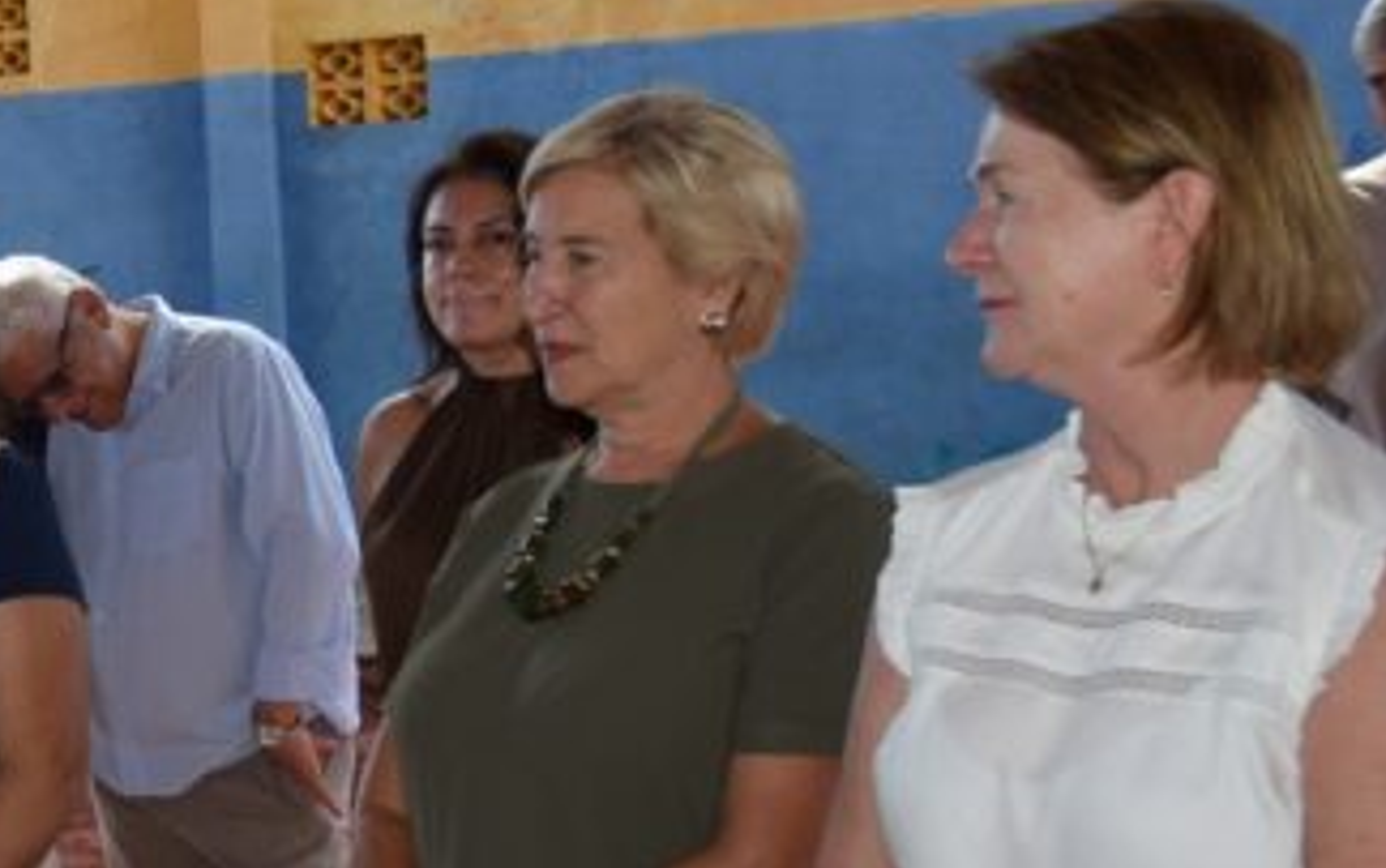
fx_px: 3289
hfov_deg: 21.4
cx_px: -458
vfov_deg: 15.0
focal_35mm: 87
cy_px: 562
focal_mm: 18
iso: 110
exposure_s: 1/125
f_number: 5.6
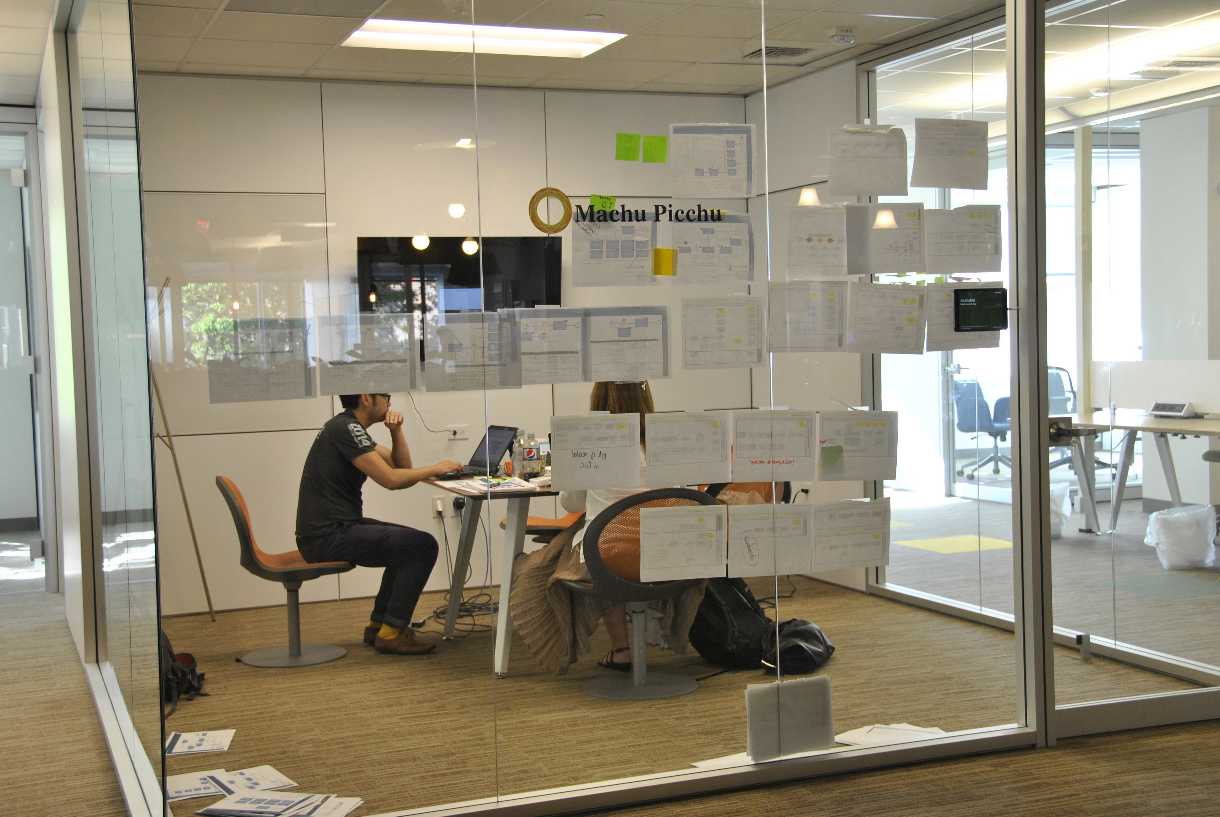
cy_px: 408
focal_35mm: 46
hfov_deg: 42.3
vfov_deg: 29.0
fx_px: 1578
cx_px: 610
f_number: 4
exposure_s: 1/30
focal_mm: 31
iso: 250
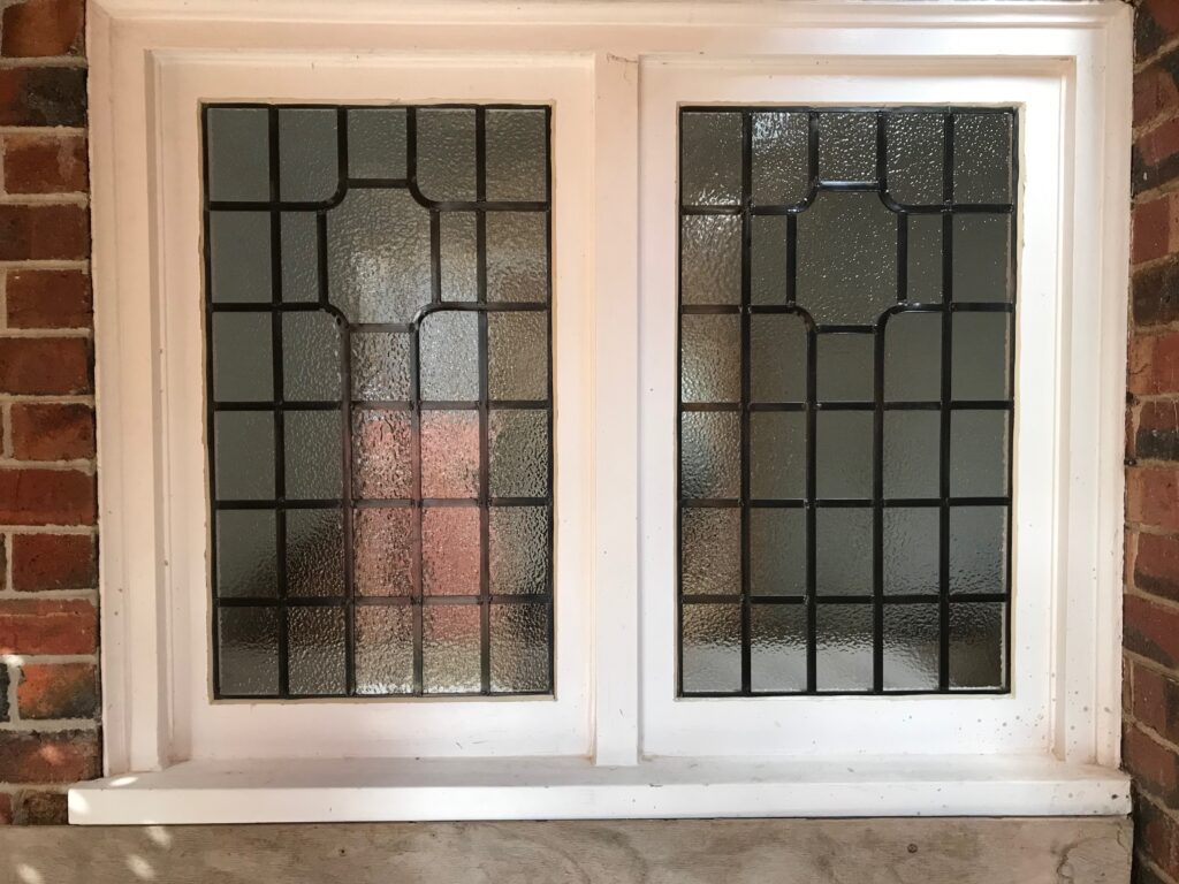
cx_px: 590
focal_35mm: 28
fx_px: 954
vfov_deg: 49.7
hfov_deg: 63.4
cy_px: 442
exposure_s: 1/33
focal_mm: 3.99
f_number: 1.8
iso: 25
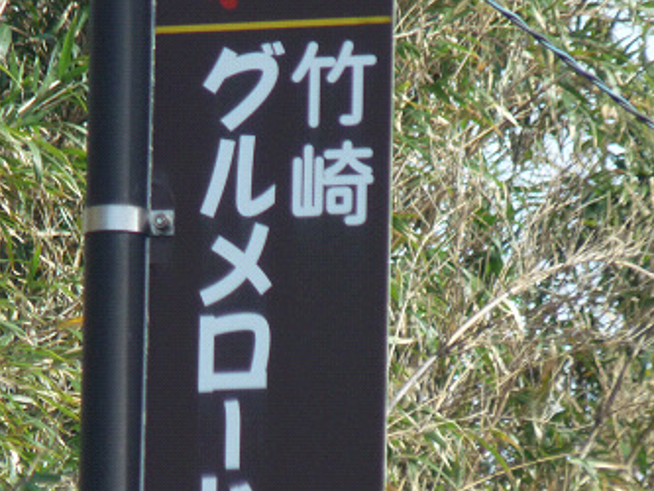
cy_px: 197
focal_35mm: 851
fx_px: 16084
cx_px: 225
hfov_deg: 2.3
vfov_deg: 1.7
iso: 200
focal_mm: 86.4
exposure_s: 1/320
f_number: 4.4
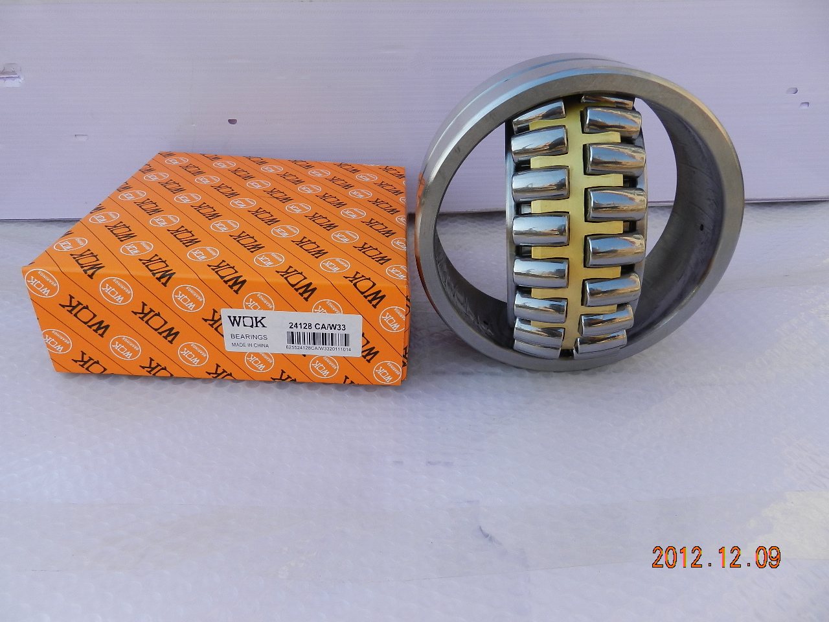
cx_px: 414
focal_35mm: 23
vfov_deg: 58.9
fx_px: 551
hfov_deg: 73.9
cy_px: 311
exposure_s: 1/640
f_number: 3.4
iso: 160
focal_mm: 4
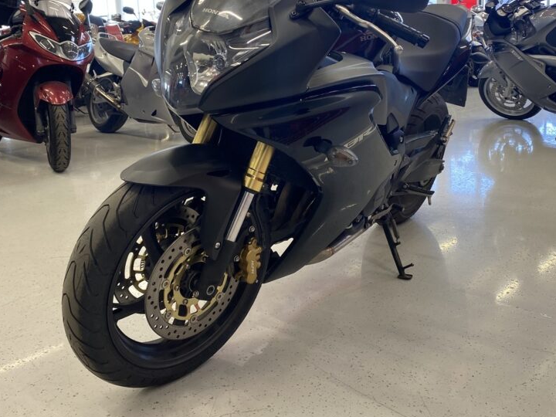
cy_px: 136
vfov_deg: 38.2
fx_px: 594
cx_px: 287
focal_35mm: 37
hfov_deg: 50.1
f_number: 1.8
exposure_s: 1/100
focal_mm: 4.25
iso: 80
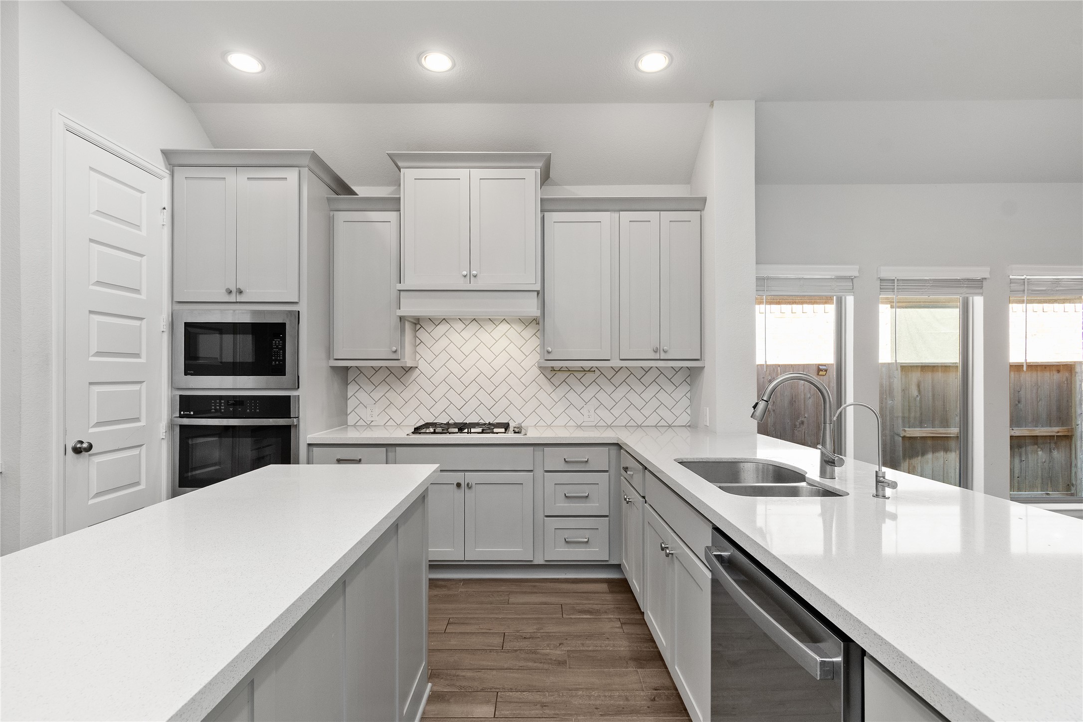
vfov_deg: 77.3
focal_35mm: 15
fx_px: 451
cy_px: 361
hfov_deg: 100.4
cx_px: 542
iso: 320
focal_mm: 10
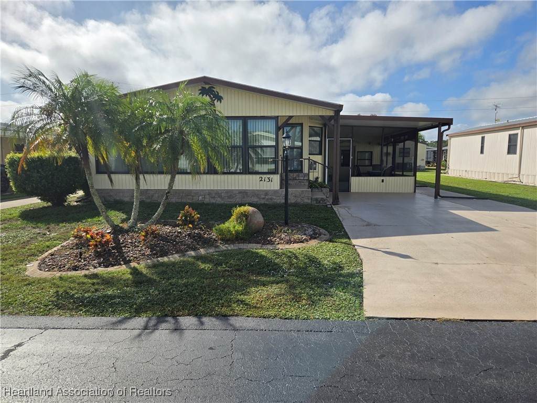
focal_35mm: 23
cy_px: 202
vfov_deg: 58.9
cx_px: 268
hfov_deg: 73.9
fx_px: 357
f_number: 1.8
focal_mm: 5.4
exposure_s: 1/4273
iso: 25
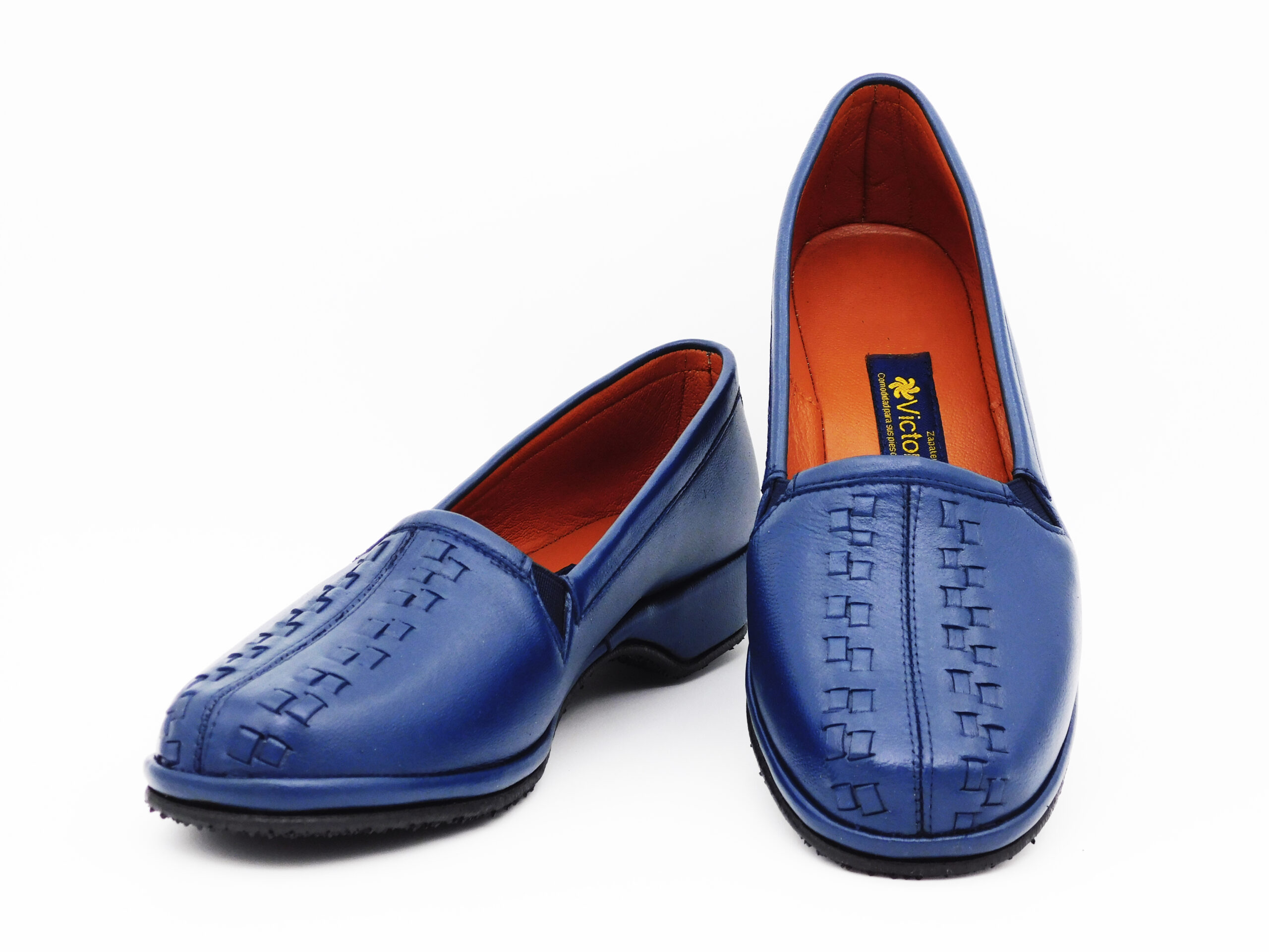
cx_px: 634
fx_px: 2163
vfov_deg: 24.8
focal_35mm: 59
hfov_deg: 32.7
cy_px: 476
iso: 125
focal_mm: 10.4
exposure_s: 1/250
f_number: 4
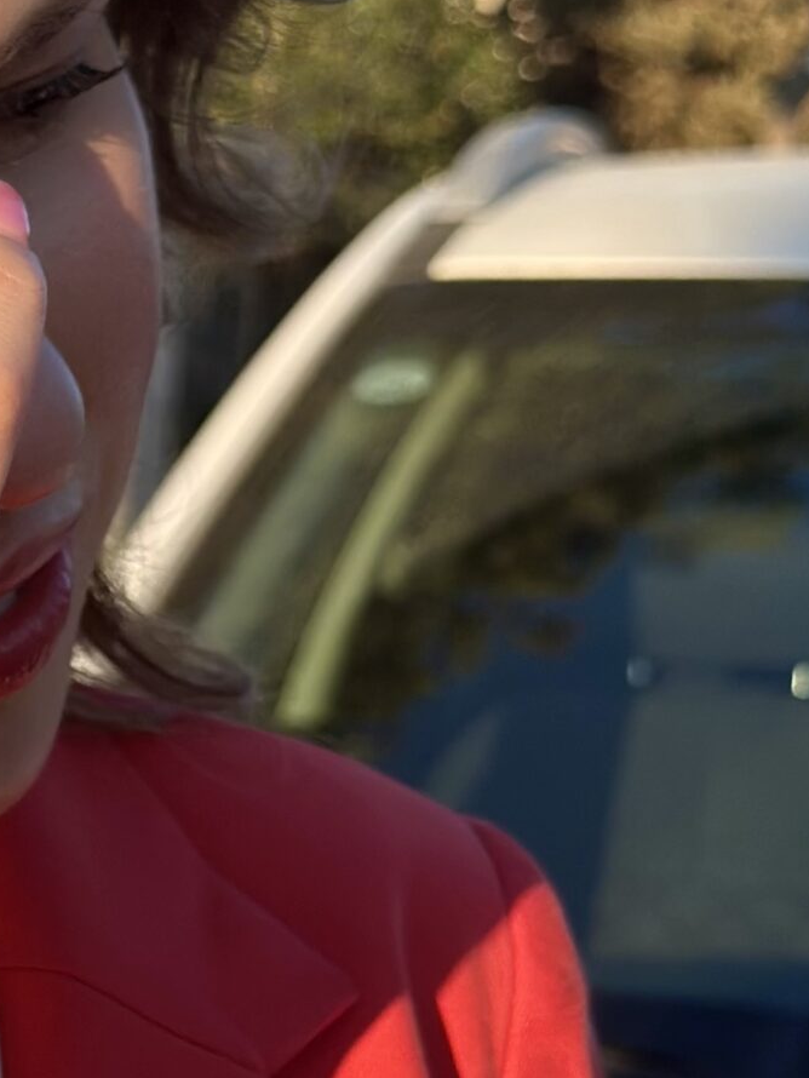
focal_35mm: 138
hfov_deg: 10.5
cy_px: 557
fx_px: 4298
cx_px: -306
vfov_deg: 14.3
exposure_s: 1/2070
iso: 80
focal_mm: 6.86
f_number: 1.78
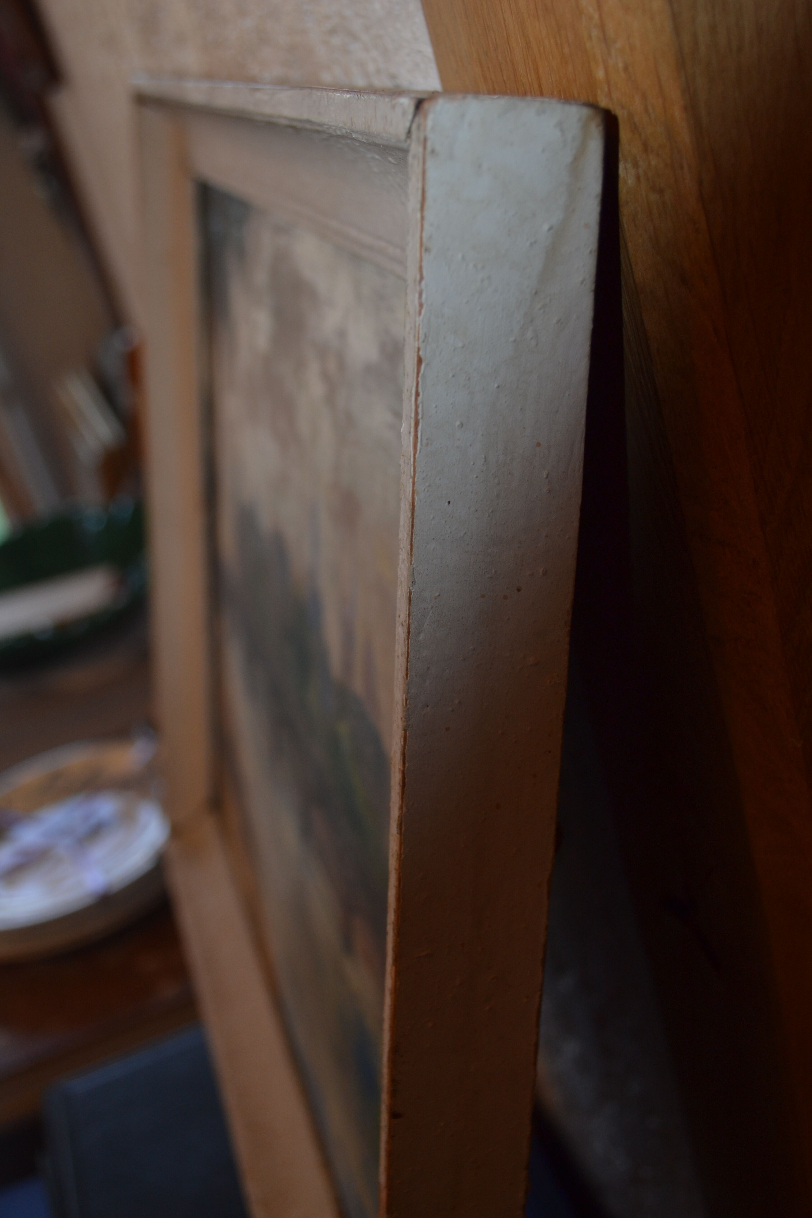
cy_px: 609
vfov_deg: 46.4
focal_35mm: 42
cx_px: 406
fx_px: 1421
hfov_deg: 31.9
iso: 250
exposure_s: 1/60
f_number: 4.5
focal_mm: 28
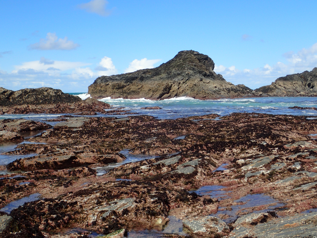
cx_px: 158
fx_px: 421
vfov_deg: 31.5
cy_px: 119
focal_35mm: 46
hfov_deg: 41.2
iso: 100
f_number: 4.5
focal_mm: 8.41
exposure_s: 1/800
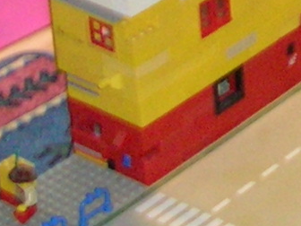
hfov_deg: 7.9
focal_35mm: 238
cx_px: 645
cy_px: -196
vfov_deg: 6.1
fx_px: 2070
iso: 200
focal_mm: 5.8
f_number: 2.8
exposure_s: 1/5.5
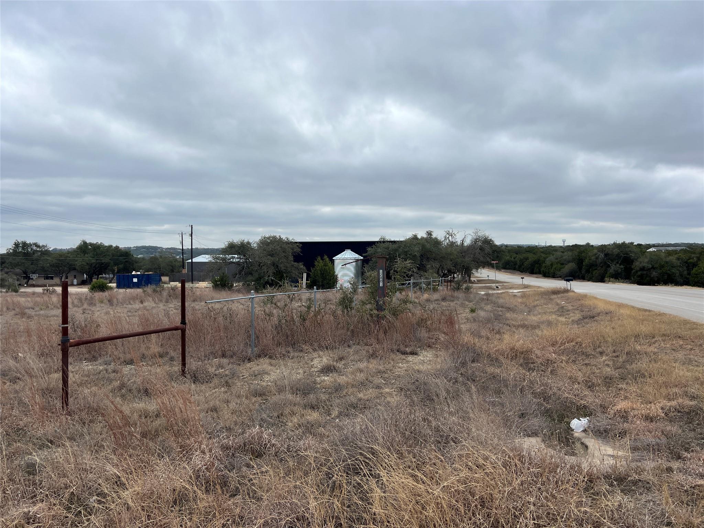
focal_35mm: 26
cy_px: 264
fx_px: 529
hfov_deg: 67.3
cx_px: 352
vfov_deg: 53.1
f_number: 1.5
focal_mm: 5.7
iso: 50
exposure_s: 1/2252
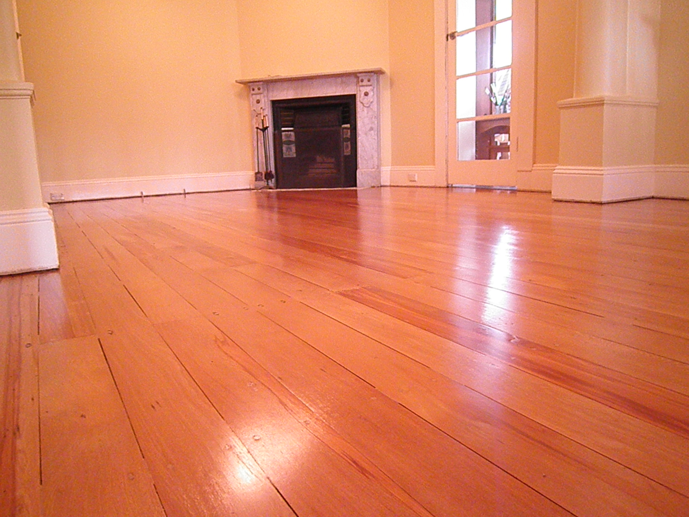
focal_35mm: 26
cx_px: 344
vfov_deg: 53.1
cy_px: 258
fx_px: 518
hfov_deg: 67.3
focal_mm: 4.7
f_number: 2.8
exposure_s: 1/30
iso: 640
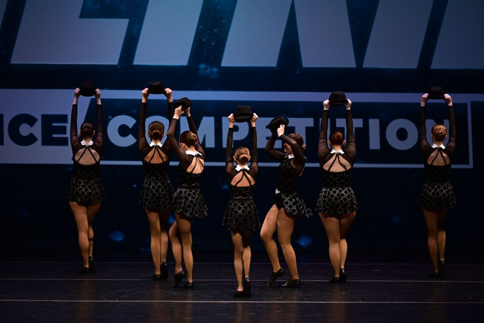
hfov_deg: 13.7
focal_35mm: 150
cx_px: 242
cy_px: 162
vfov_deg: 9.2
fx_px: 2017
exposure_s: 1/800
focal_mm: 150
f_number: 3.2
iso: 1250
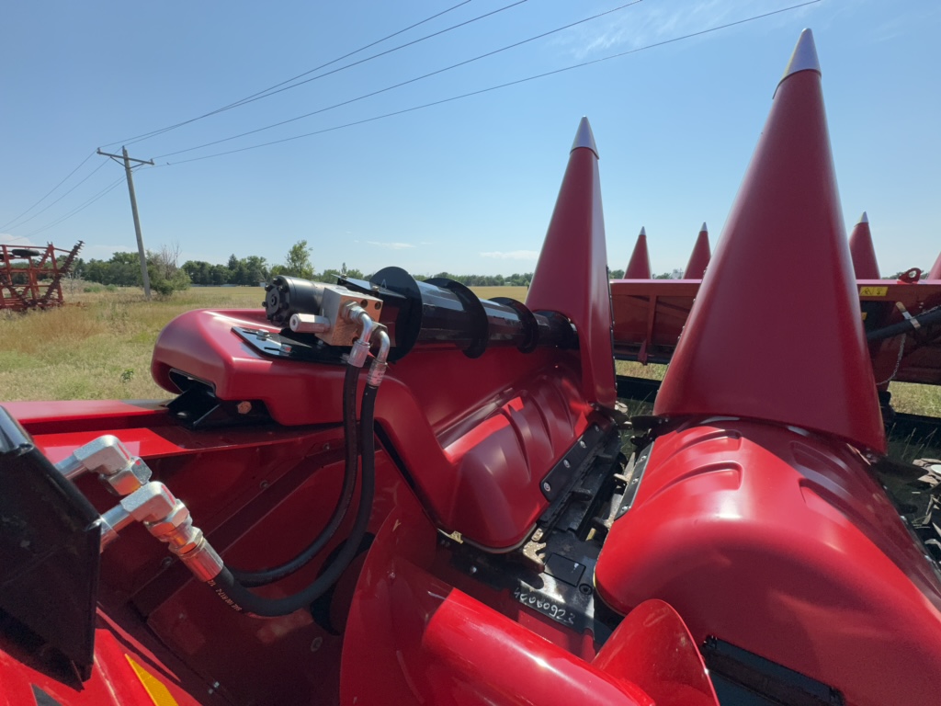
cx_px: 470
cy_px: 353
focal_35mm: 14
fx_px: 381
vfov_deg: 85.7
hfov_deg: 102.1
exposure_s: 1/2353
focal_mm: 2.22
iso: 40
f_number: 2.2
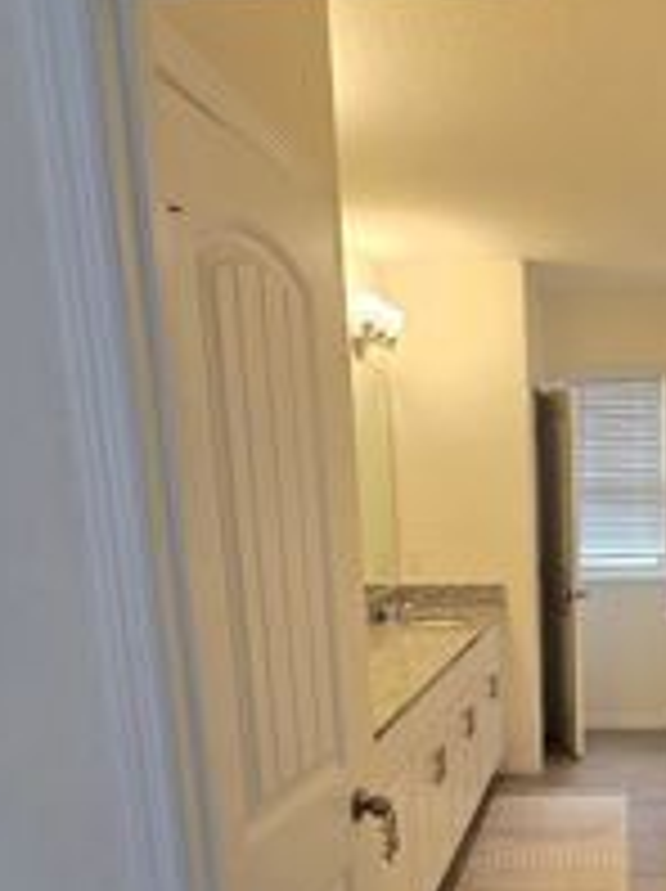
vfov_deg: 50.5
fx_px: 900
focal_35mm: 35
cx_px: 583
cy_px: 670
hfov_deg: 38.2
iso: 100
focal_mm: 1.7
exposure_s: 1/60
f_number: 2.2
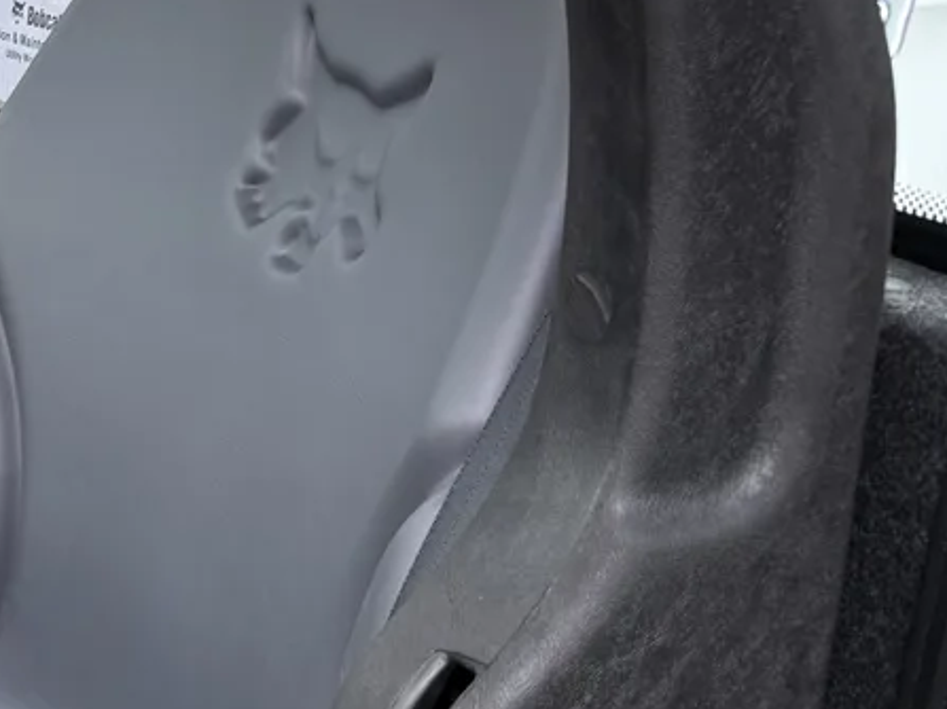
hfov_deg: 18.9
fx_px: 2352
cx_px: -619
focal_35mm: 86
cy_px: 411
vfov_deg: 17.1
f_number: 1.78
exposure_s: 1/559
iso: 80
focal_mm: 6.76
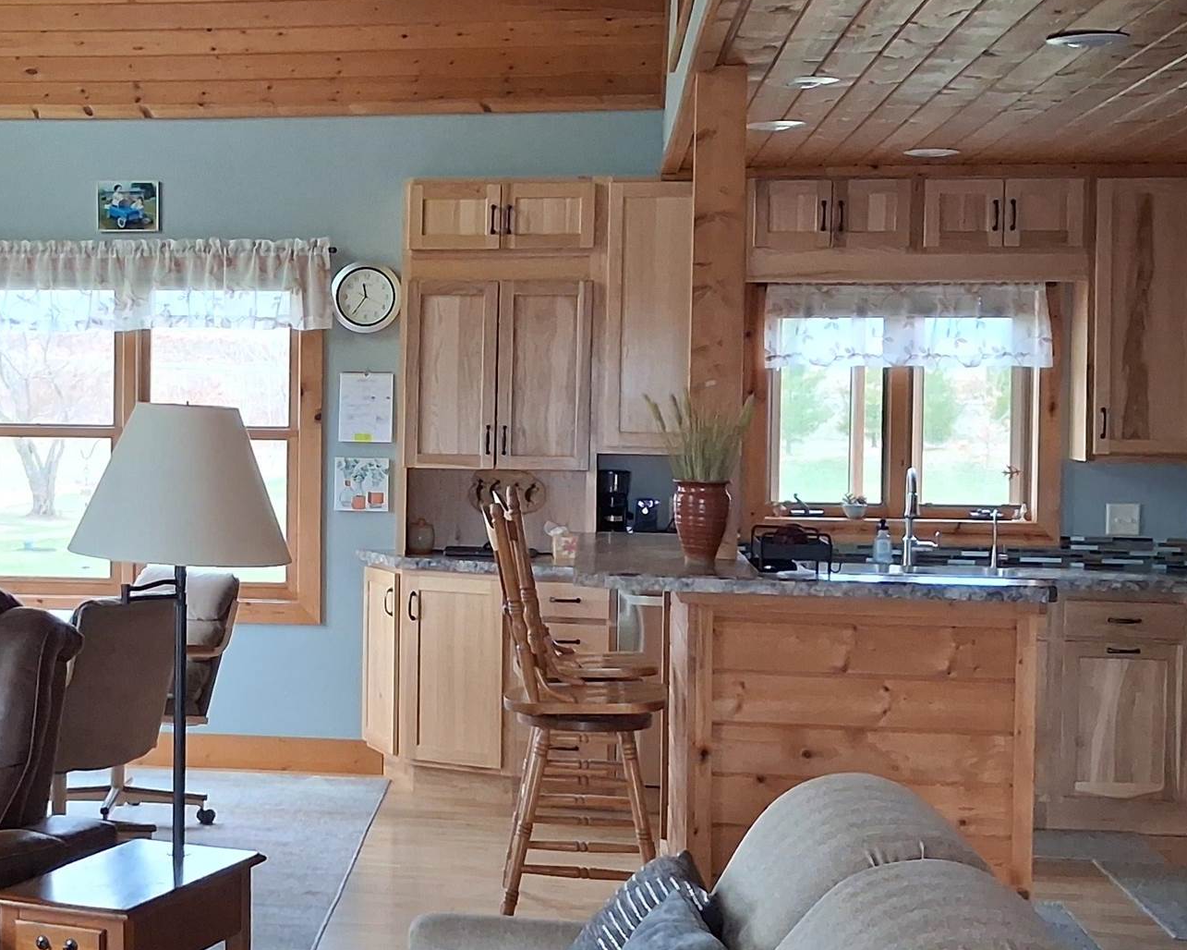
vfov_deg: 24.2
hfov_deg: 29.2
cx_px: 188
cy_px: 478
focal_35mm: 63
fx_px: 2213
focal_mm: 4
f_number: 1.8
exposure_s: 1/120
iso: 400
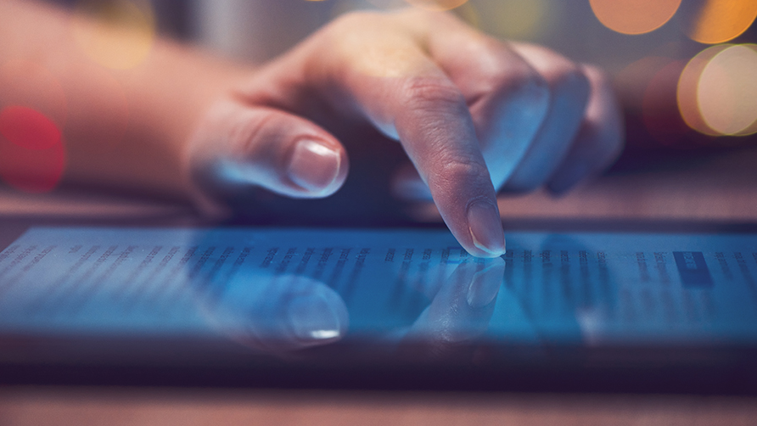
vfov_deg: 10.9
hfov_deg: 19.3
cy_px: 179
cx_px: 380
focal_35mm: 111
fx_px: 2228
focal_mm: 105
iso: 500
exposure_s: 1/125
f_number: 3.5
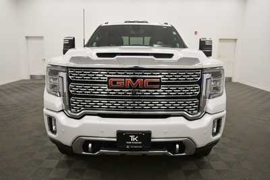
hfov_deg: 67.4
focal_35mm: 27
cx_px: 135
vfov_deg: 48.0
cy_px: 90
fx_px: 203
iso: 800
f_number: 5.6
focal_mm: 18
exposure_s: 1/200
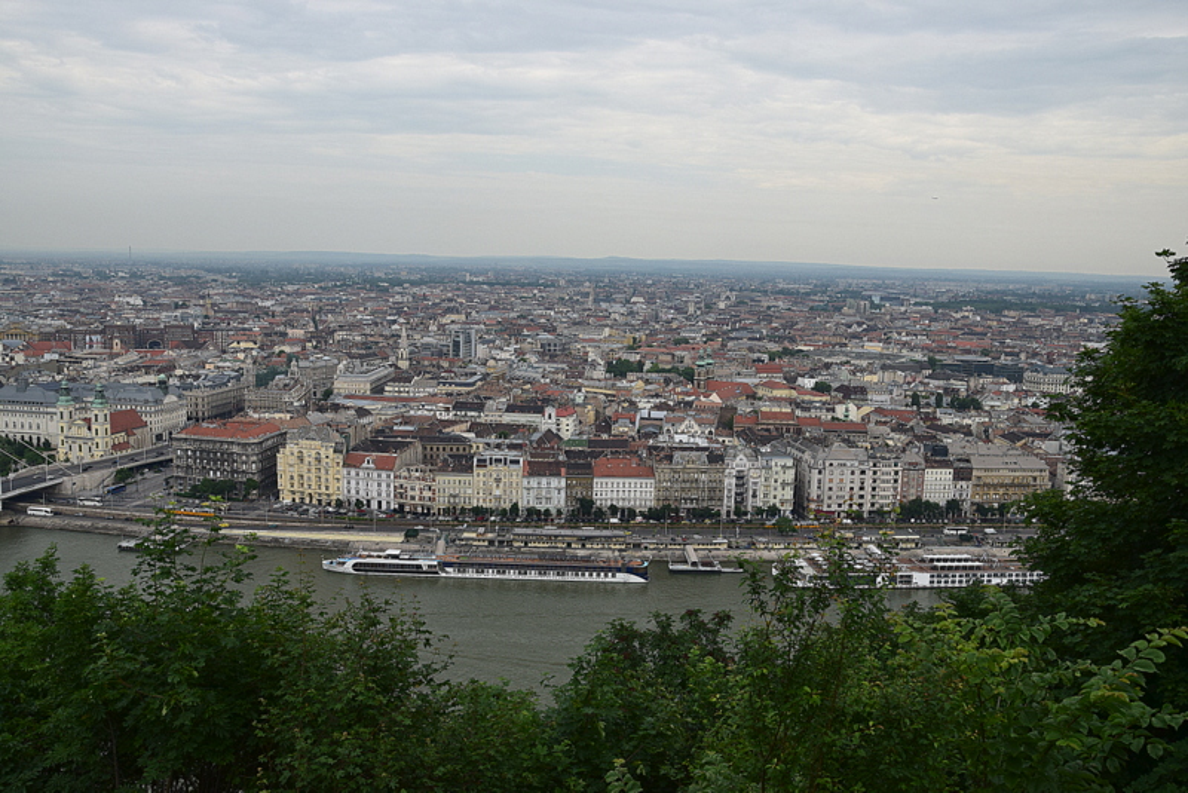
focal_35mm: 32
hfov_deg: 59.5
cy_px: 396
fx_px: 1040
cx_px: 594
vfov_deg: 41.7
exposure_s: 1/400
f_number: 11
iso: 400
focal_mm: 21
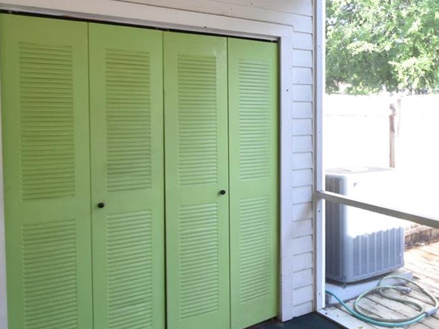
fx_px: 469
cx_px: 446
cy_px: 122
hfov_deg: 42.7
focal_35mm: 37
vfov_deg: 38.4
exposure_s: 1/250
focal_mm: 10
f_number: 3.5
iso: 800
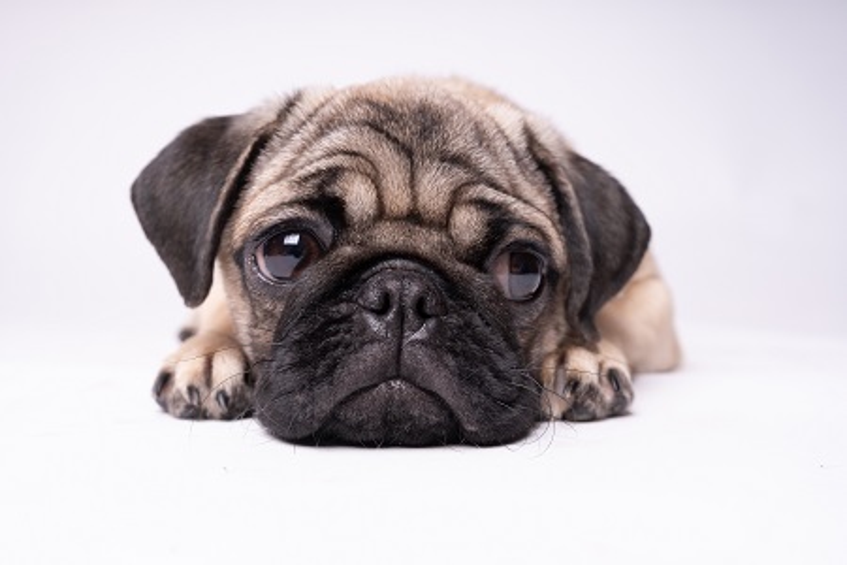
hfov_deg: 54.4
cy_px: 282
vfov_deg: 37.9
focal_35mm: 35
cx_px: 424
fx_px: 823
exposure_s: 1/160
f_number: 8
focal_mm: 35
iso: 100
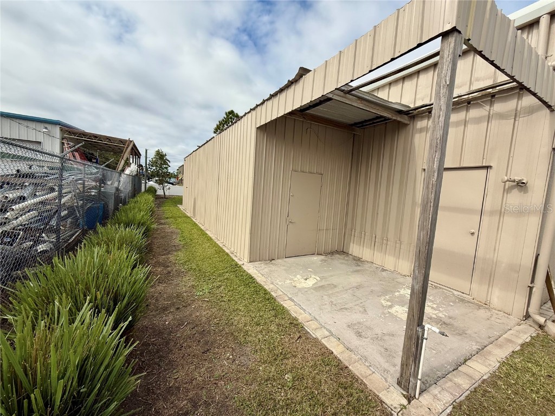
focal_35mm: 14
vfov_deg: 85.7
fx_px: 224
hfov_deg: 102.1
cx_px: 278
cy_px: 208
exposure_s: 1/2410
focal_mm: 2.22
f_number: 2.2
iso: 50
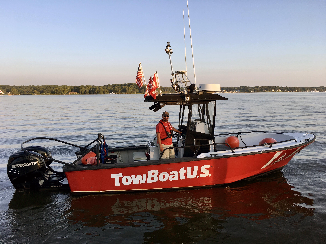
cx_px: 163
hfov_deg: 61.7
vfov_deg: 48.2
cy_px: 122
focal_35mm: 29
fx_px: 273
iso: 25
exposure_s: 1/484
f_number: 2.2
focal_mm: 4.15
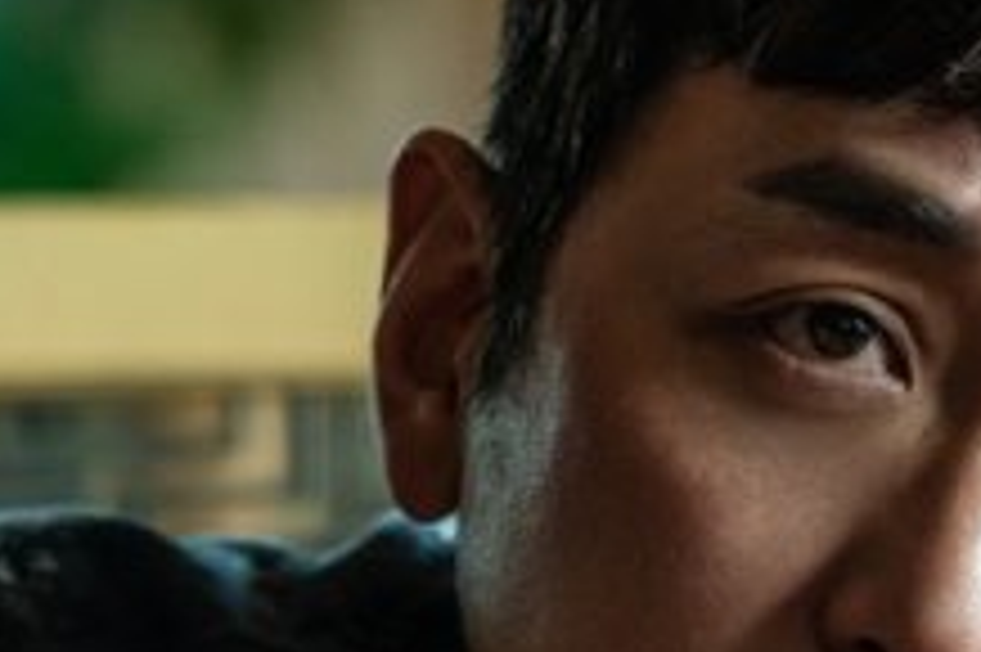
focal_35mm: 733
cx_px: 994
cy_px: 870
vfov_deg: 1.9
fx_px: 19959
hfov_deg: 2.8
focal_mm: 200
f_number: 4.5
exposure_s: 1/200
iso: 1000
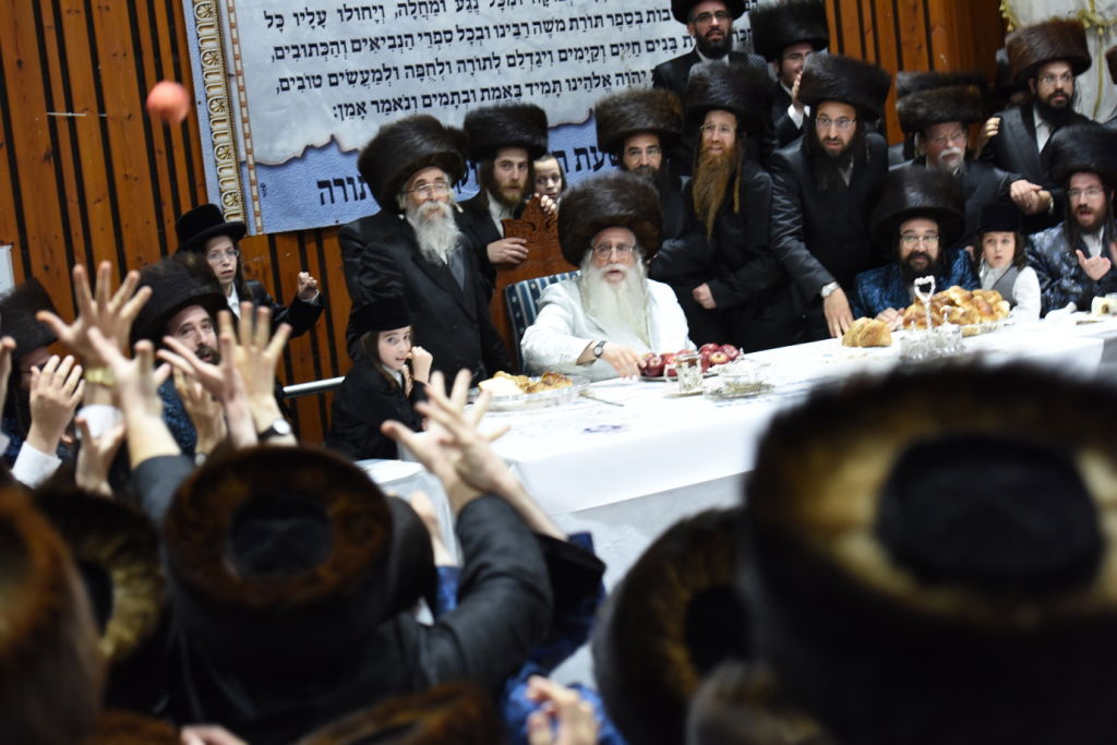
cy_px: 372
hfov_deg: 28.8
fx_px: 2172
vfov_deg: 19.5
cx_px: 558
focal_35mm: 70
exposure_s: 1/125
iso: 1600
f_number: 4
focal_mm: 70
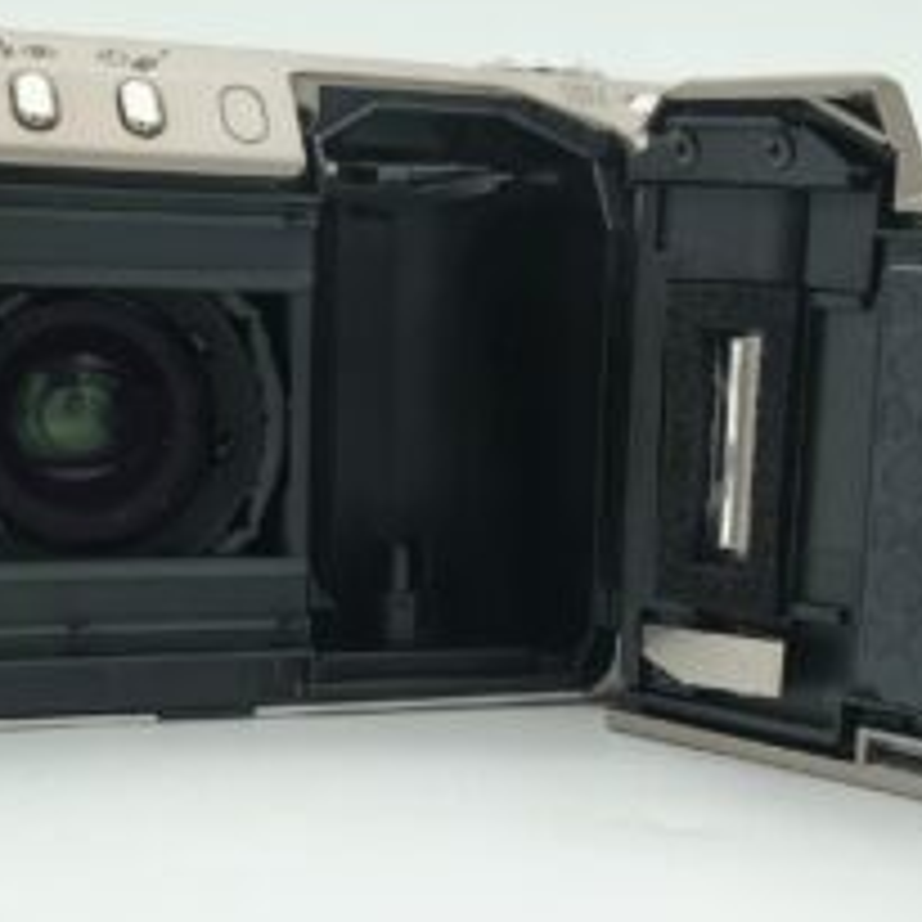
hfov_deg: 32.0
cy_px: 448
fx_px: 1597
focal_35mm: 53
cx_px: 594
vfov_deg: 32.2
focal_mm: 5.56
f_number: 1.8
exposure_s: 1/410
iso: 100
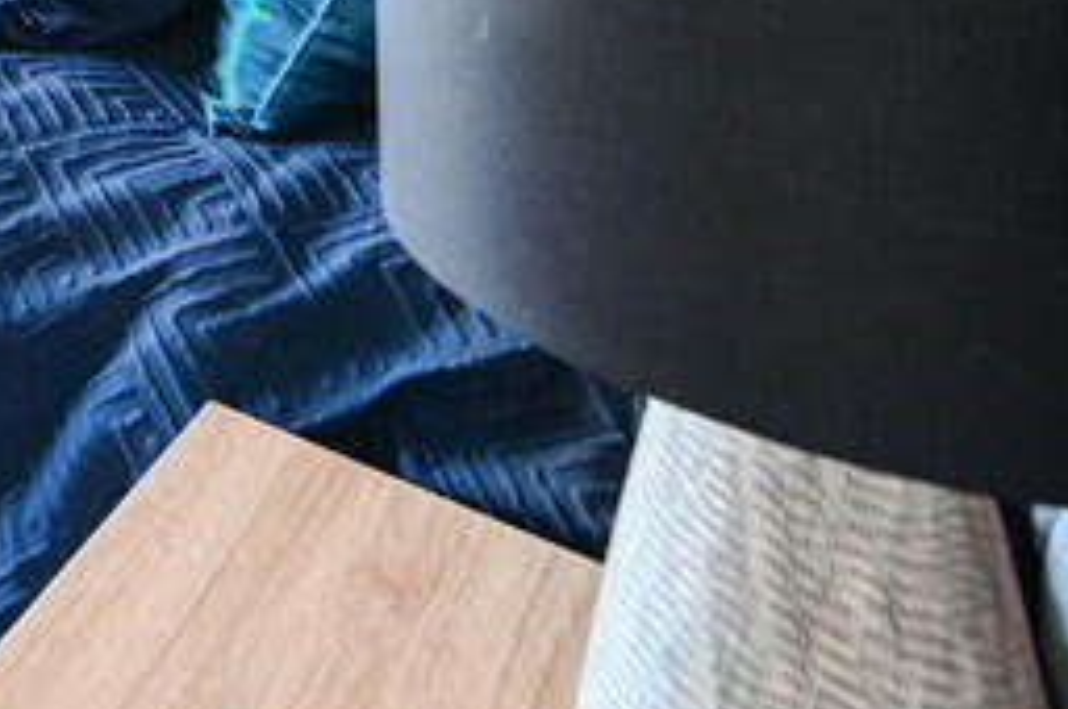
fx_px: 1837
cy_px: -678
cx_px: -713
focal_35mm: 62
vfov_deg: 16.8
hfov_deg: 22.9
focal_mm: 15.5
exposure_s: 1/160
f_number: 8
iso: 400
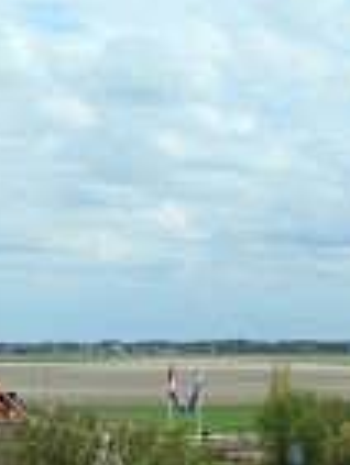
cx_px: -23
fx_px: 1736
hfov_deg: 11.4
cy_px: 388
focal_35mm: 129
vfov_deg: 15.2
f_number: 5.6
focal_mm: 28
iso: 200
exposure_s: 1/2000
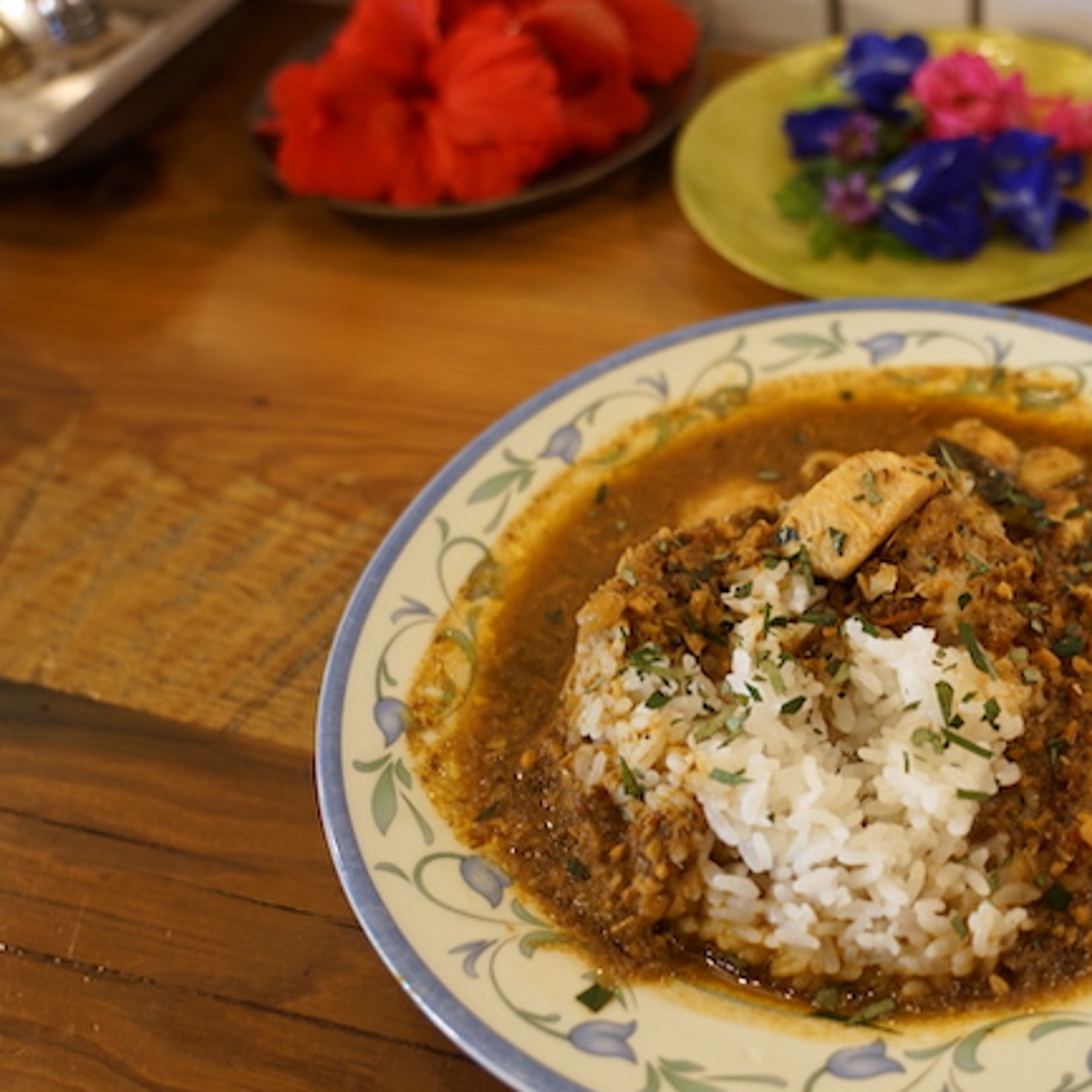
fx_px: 1463
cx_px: 842
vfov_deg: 40.9
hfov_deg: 39.6
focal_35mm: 41
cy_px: 549
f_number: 4
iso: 1000
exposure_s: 1/13
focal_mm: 29
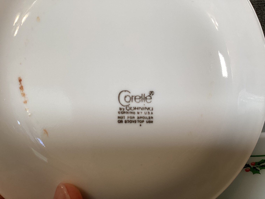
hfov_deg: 58.3
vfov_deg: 45.4
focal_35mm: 31
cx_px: 132
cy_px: 100
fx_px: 237
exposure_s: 1/50
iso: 64
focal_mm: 3.3
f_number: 2.4
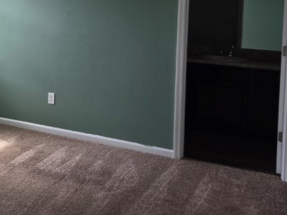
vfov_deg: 25.0
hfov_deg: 31.5
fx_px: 473
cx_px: 6
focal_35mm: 57
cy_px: 27
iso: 32
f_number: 1.8
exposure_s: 1/120
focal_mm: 5.4
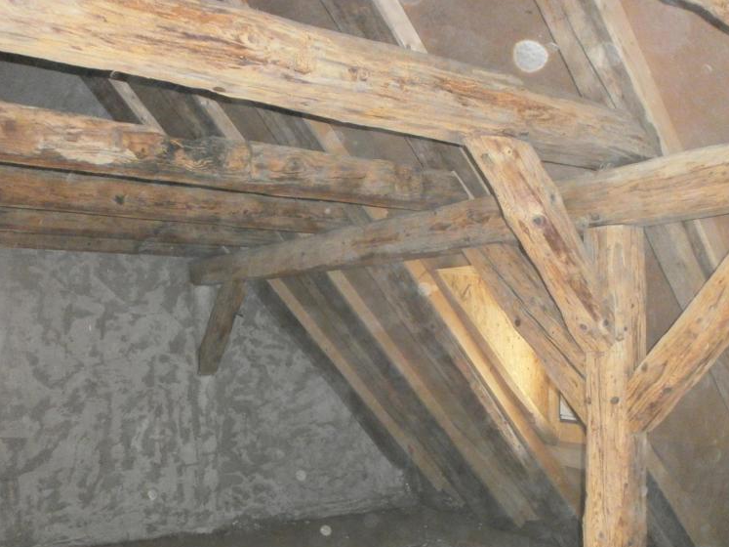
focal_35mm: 37
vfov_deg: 38.1
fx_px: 779
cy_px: 374
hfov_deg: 50.1
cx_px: 388
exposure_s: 1/30
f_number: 2.9
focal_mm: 4.8
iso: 400
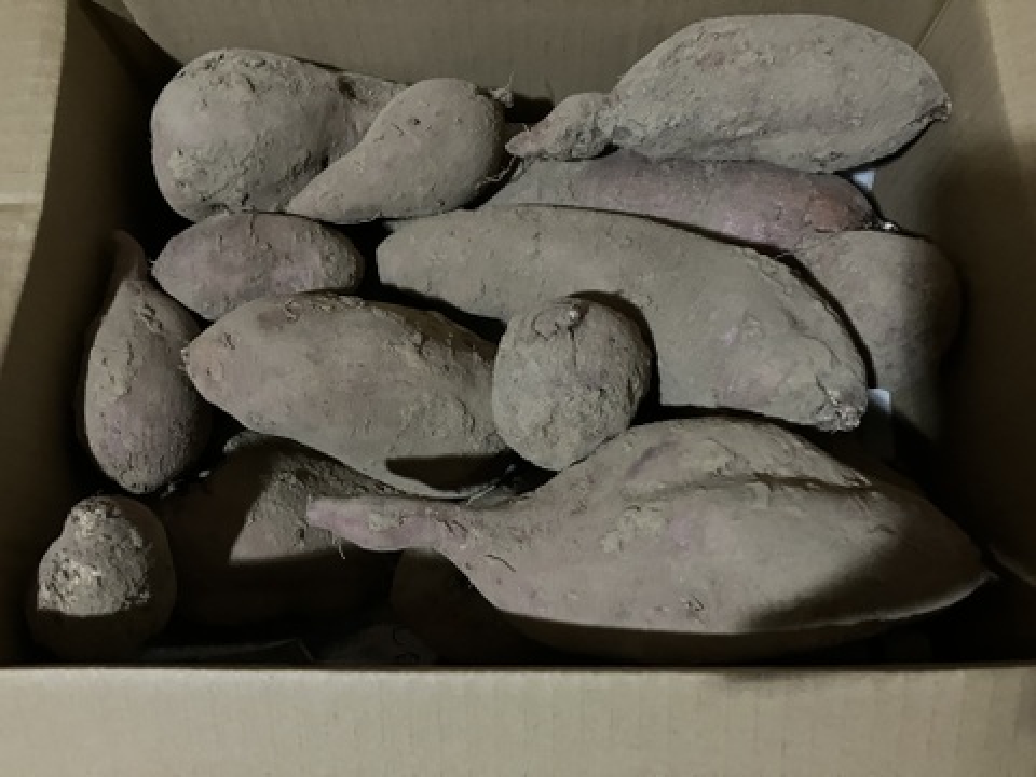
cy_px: 388
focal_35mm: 28
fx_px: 838
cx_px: 518
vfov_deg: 49.7
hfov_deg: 63.4
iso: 640
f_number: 1.8
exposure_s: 1/17
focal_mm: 3.99
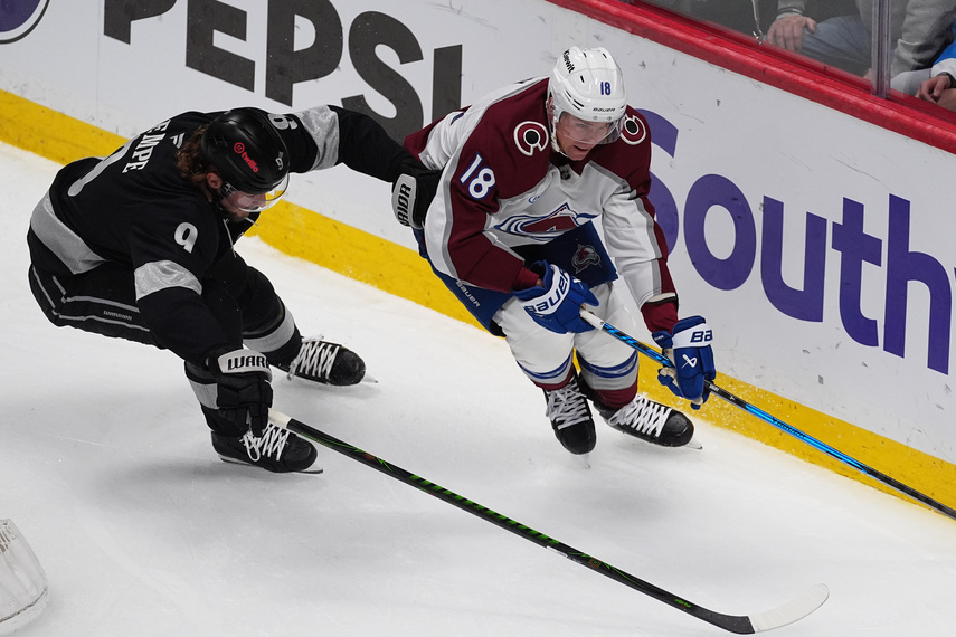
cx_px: 546
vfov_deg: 1.9
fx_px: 19092
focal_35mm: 719
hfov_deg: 2.9
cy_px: 353
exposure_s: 1/2000
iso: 2500
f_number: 4
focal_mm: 600
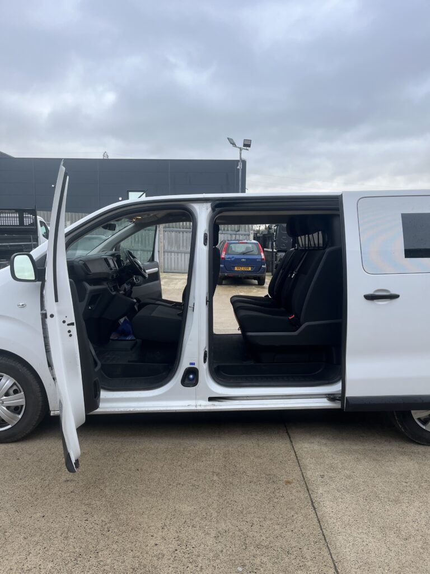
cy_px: 287
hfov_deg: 53.1
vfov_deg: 67.3
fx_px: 431
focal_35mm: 26
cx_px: 215
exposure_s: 1/122
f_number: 1.6
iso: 50
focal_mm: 5.1
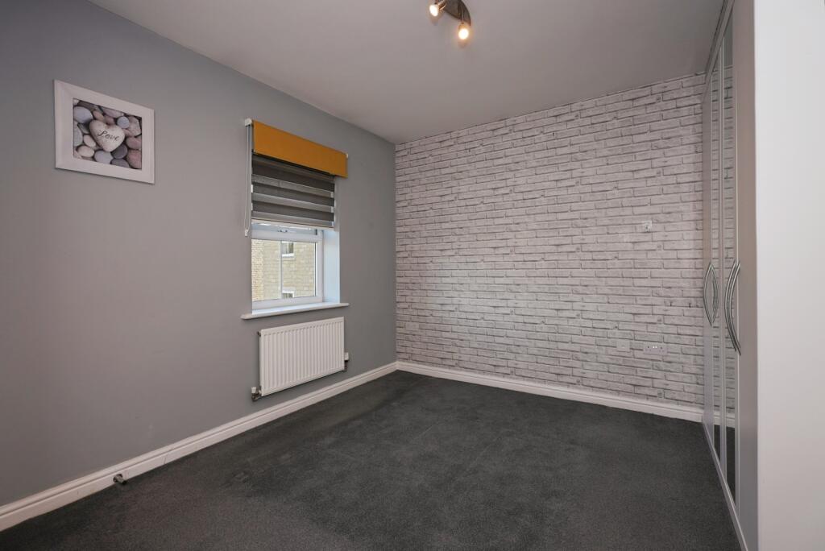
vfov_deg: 73.8
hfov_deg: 96.7
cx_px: 412
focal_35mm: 16
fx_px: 367
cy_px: 276
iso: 100
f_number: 8
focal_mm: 16
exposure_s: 1/25
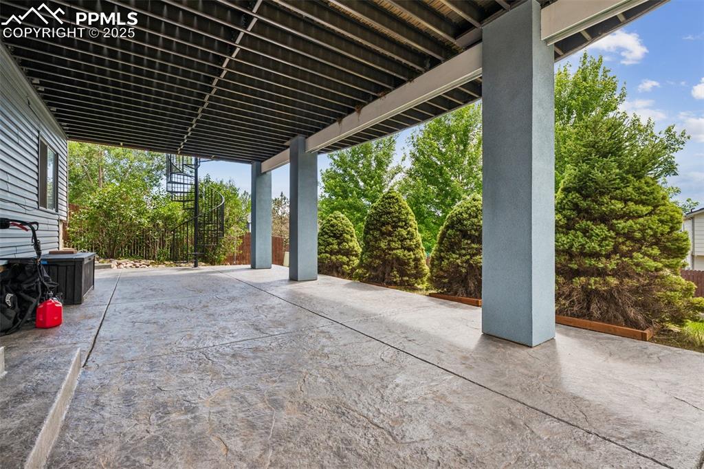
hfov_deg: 100.4
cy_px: 234
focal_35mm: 15
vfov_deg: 77.3
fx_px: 293
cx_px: 352
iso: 100
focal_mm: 15
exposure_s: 1/15
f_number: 11
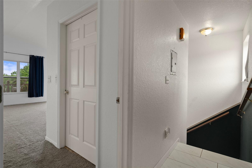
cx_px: 126
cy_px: 84
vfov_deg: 67.4
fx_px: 126
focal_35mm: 18
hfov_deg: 90.0
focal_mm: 18
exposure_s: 1/4
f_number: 8
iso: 400
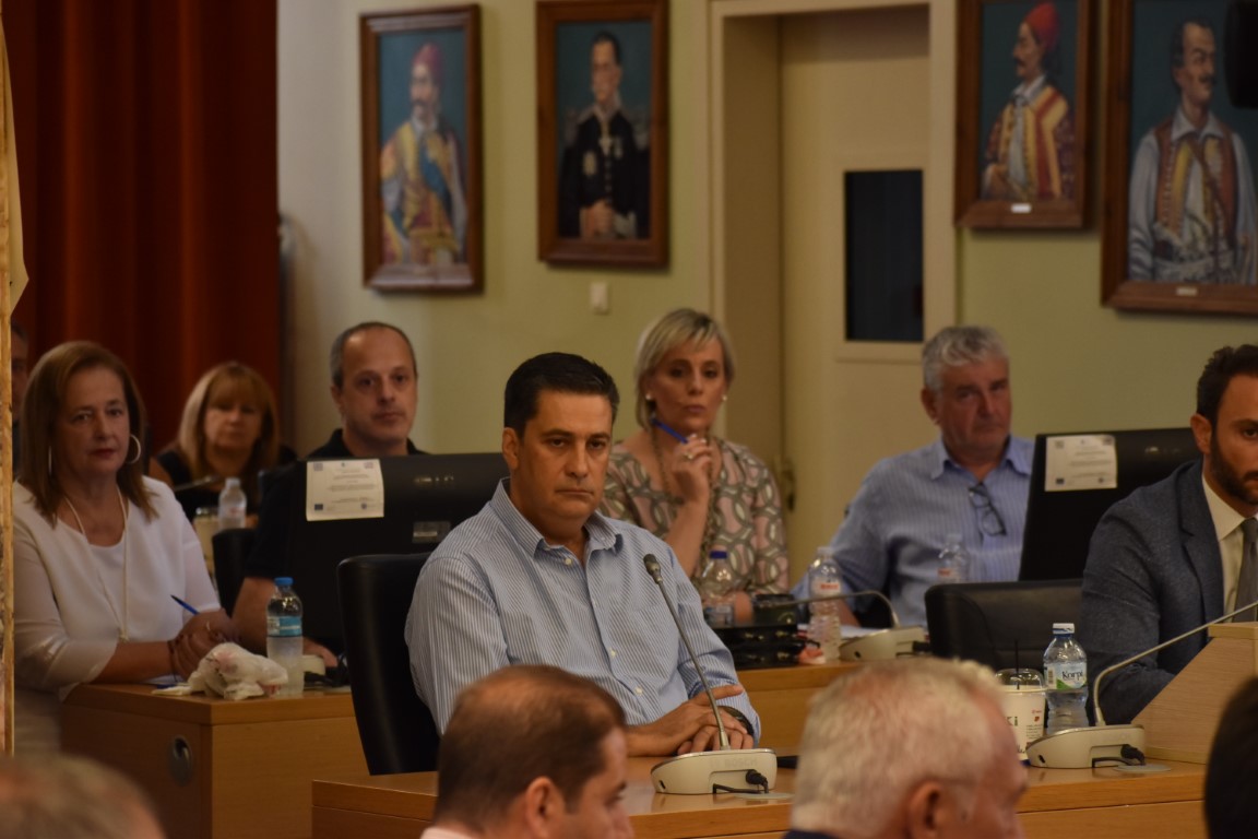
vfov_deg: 8.3
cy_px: 420
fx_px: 5765
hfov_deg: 12.5
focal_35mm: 165
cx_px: 629
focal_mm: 110
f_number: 5.6
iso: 800
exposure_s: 1/80
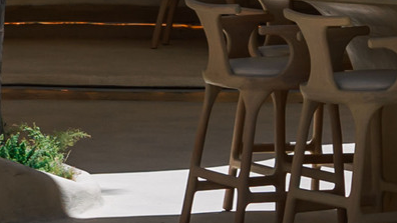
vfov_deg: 4.3
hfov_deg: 7.4
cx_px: -428
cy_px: -171
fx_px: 2927
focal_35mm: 278
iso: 100
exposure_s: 1/250
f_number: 7.1
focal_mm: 35
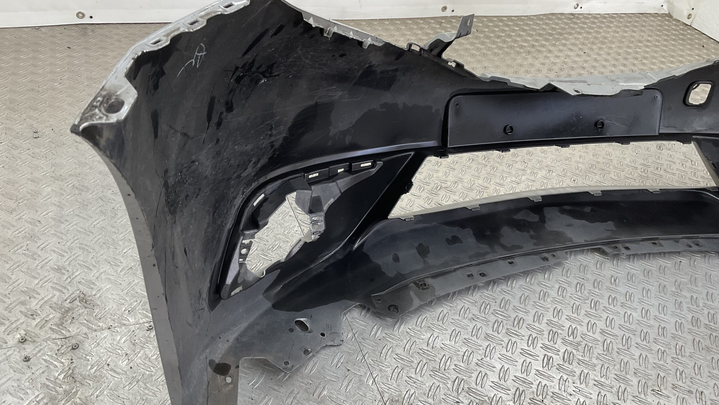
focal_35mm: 32
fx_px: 610
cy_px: 197
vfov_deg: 36.7
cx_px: 363
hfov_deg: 61.0
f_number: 1.8
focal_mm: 3
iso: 32
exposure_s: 1/120
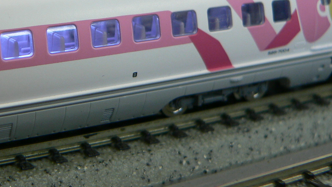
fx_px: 722
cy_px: 14
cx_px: 92
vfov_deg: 14.6
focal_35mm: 82
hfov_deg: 25.7
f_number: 2.8
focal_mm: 7.4
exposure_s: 1/15
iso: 100
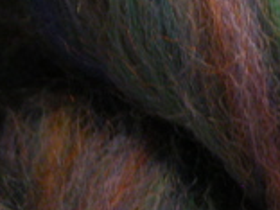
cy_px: 45
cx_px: 113
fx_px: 6827
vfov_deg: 1.8
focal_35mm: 844
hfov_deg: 2.3
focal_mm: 71.2
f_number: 4.2
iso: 400
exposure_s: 1
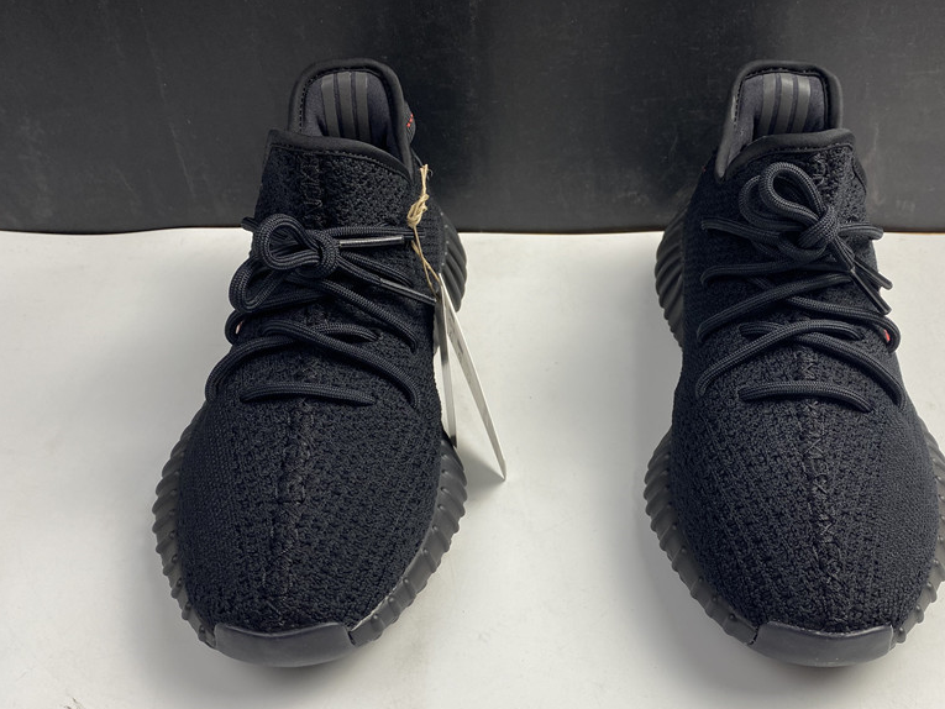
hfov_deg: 53.7
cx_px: 545
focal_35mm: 34
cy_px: 400
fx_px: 928
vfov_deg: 41.7
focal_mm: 4.25
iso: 50
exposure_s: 1/100
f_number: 1.8
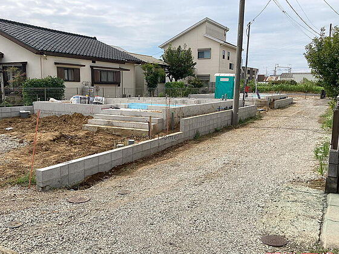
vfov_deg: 45.4
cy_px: 136
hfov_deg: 58.3
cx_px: 154
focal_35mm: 31
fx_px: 304
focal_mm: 3.99
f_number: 1.8
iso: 20
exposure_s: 1/2857
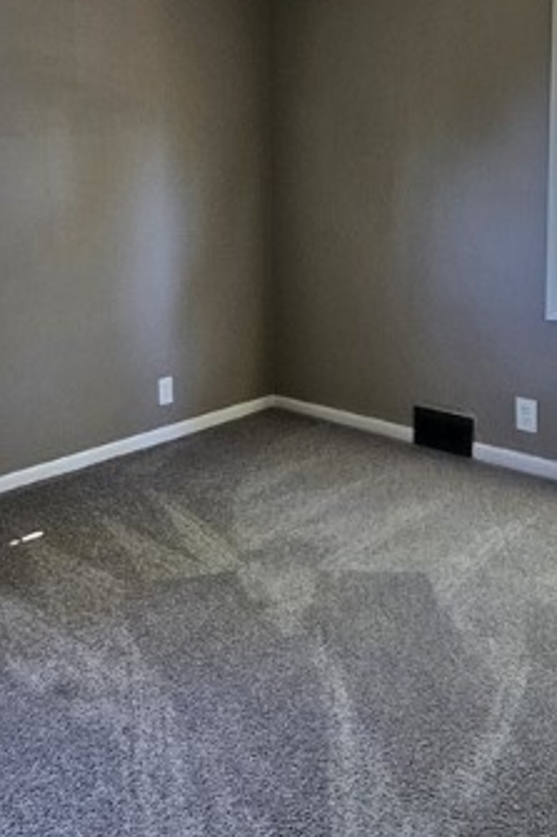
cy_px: 242
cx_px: 237
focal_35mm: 31
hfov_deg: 42.2
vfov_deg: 58.1
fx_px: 720
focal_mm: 2.2
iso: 500
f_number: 2.2
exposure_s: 1/30
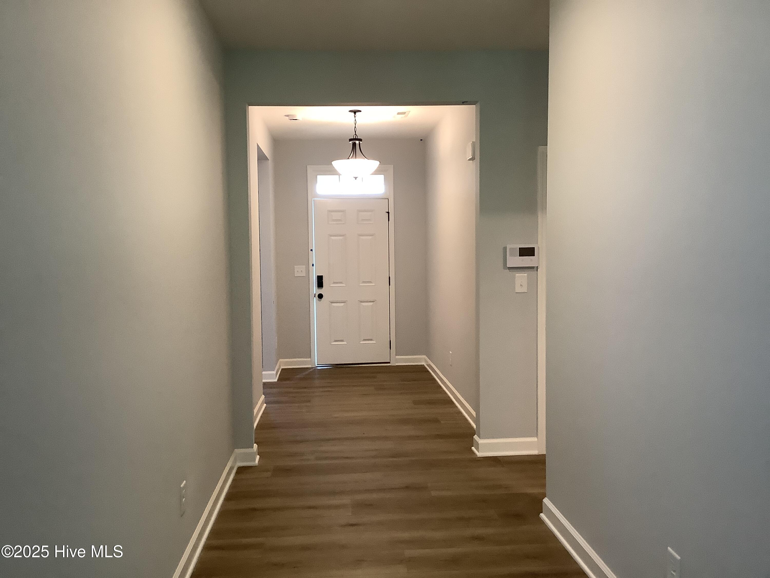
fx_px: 690
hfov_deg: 58.4
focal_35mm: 31
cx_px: 385
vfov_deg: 45.4
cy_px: 289
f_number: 2.4
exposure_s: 1/50
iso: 200
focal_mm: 3.3
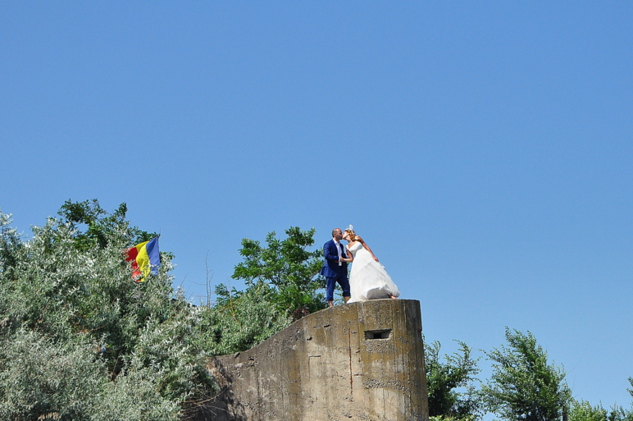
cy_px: 292
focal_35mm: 245
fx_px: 4299
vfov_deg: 5.6
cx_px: 379
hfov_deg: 8.4
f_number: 9
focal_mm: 105
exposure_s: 1/1250
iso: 400
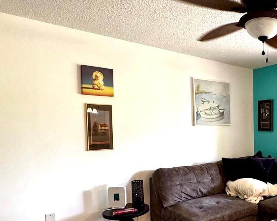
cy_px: 143
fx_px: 254
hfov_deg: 51.2
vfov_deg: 46.5
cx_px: 244
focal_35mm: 31
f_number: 2.2
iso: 320
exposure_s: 1/120
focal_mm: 2.22
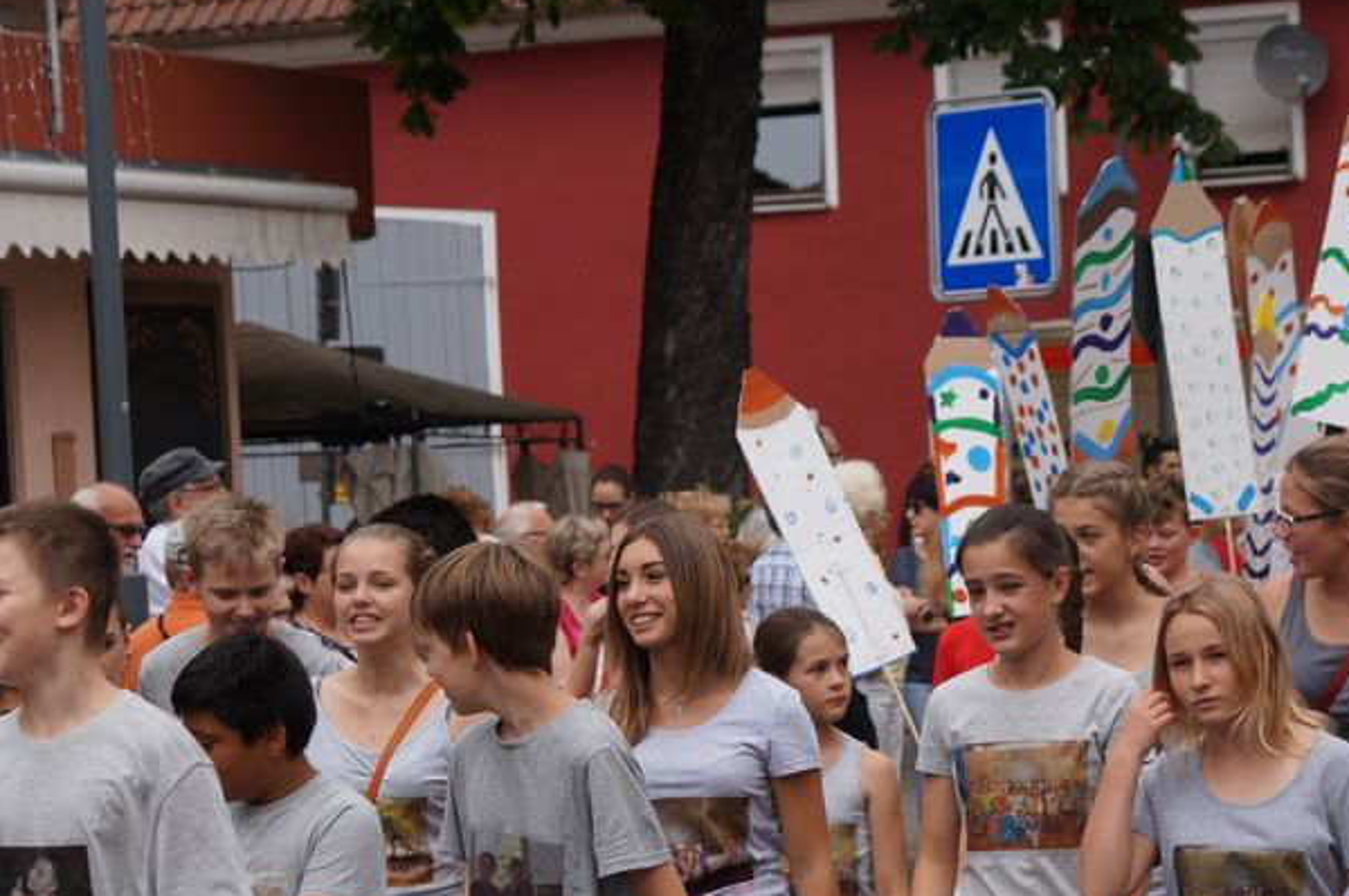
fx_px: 5274
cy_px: 735
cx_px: 861
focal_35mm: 141
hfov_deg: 14.6
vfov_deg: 9.7
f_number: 5.6
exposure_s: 1/250
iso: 100
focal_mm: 55
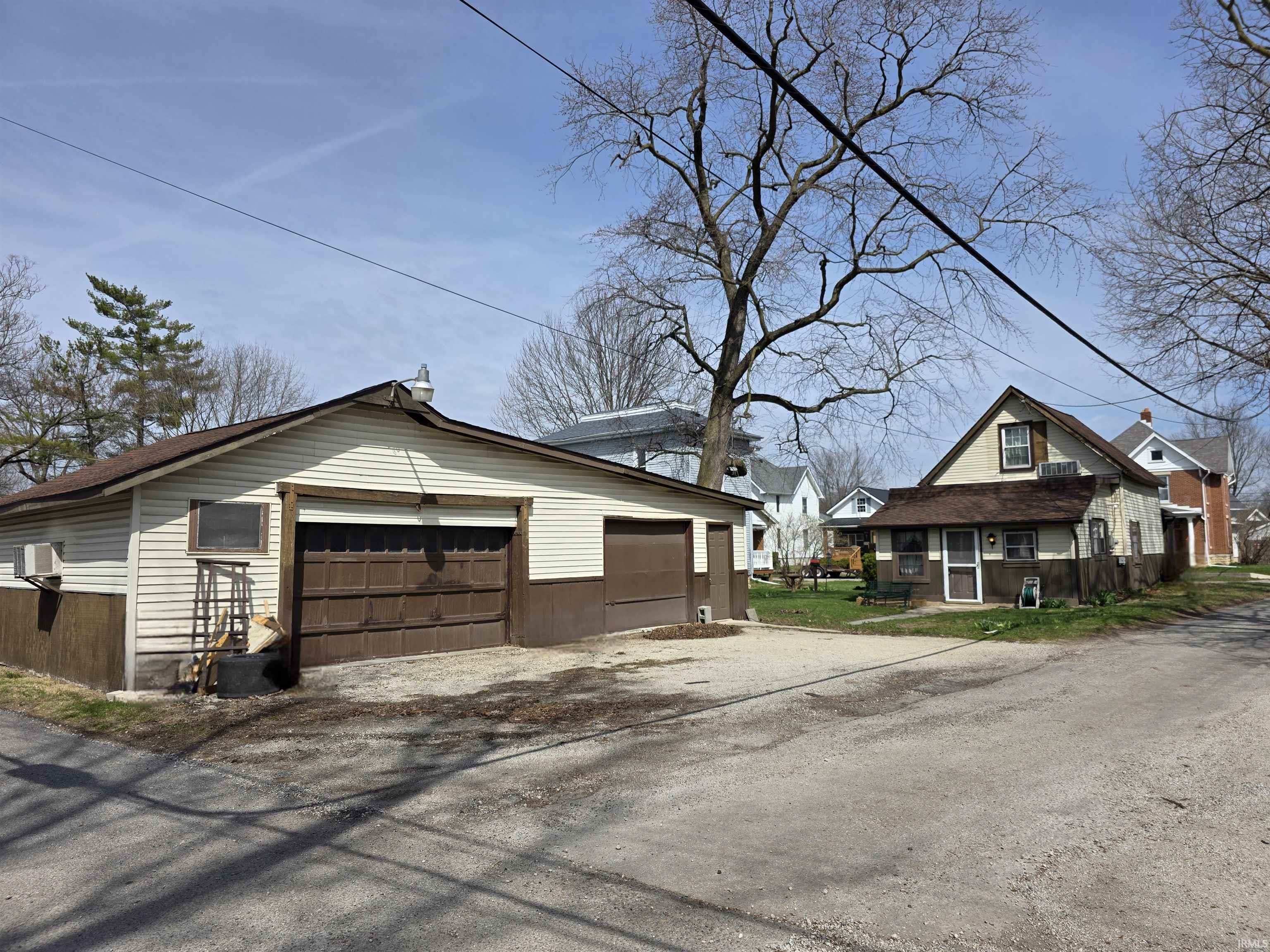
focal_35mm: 23
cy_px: 476
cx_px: 635
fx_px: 844
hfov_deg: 73.9
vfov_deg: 58.9
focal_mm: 6.3
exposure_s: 1/10000
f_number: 1.7
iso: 64
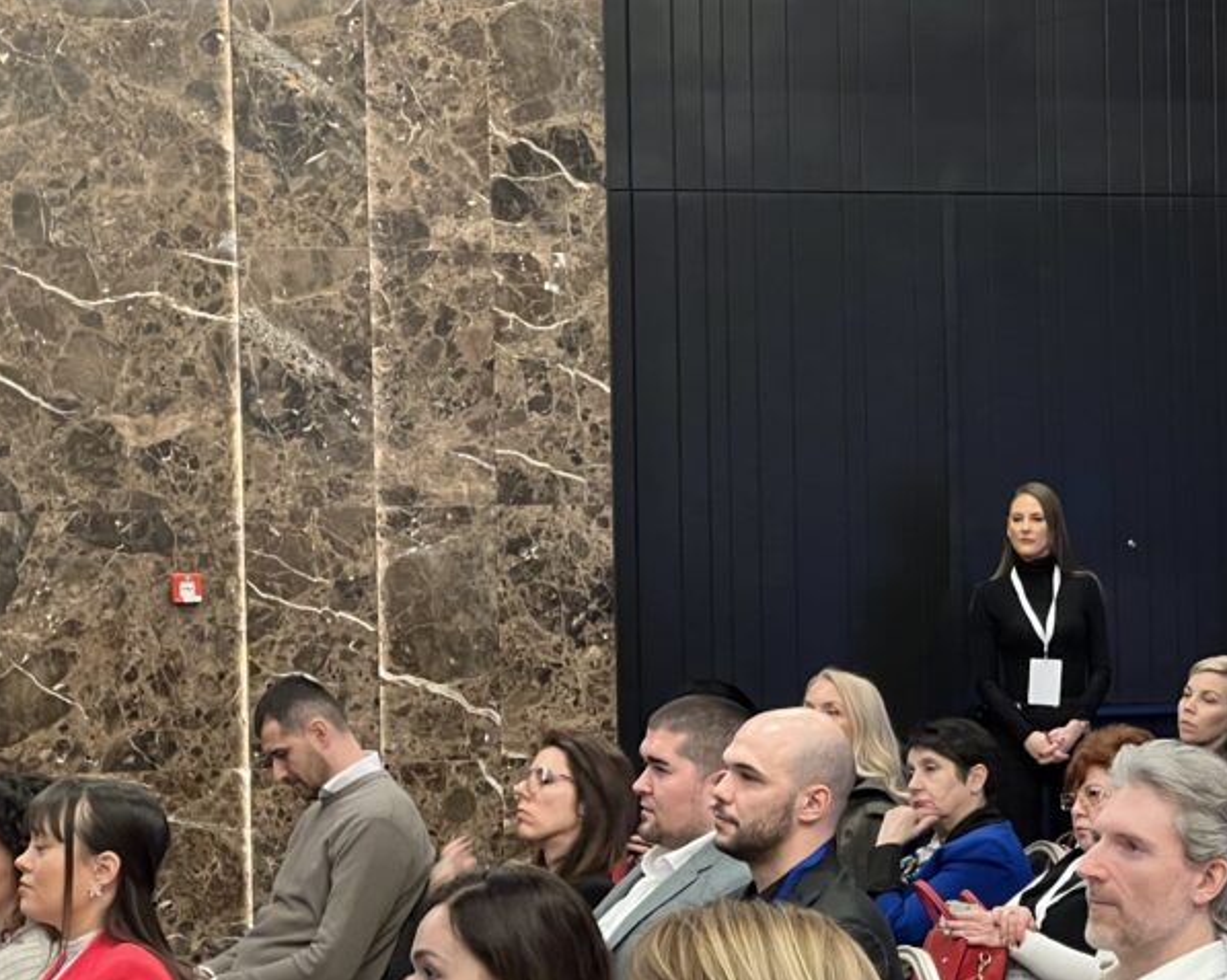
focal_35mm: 129
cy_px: 655
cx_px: 902
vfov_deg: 11.9
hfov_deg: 14.9
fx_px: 4682
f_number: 2.8
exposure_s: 1/34
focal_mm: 9
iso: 640
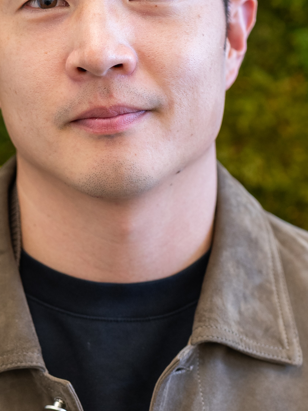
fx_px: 1518
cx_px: 100
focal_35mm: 128
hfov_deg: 11.6
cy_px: 211
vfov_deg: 15.4
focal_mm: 50
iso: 800
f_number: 2.8
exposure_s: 1/100
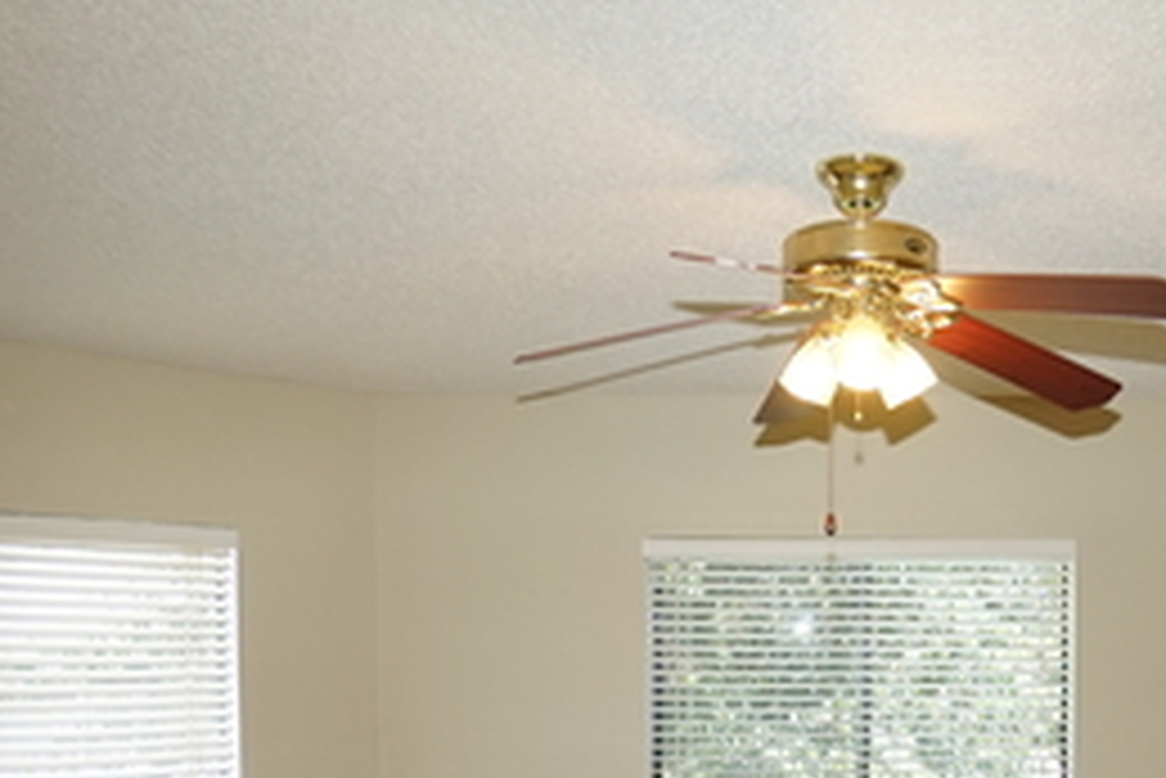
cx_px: 851
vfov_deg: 34.1
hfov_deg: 50.1
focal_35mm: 37
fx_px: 1199
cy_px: 695
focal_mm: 10
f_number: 4
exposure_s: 1/160
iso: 500
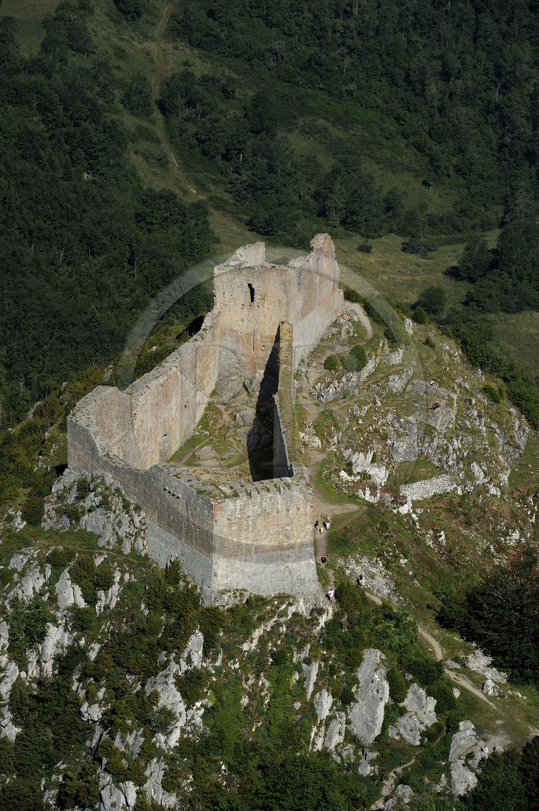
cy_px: 406
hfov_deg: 7.8
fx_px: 3937
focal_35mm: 175
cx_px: 270
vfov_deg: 11.8
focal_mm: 175
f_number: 10
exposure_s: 1/1000
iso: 400
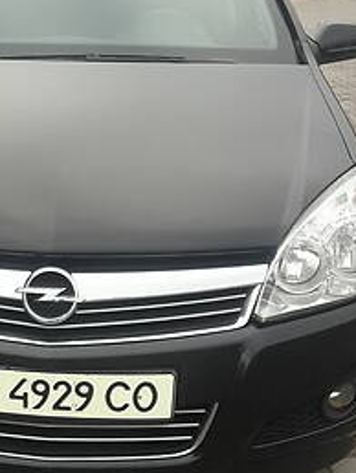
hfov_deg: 21.9
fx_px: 890
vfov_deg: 29.7
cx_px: 15
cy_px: 275
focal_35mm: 65
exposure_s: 1/578
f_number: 1.9
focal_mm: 3.7
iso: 40
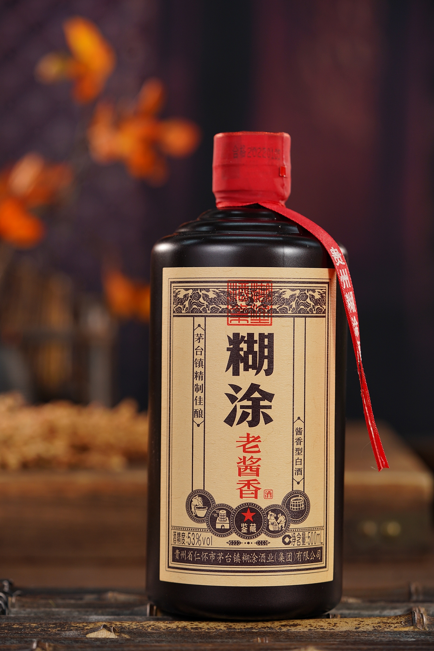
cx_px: 217
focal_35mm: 90
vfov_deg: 22.6
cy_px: 326
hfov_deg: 15.2
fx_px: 1627
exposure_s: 1/125
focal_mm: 90
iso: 160
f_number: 4.5
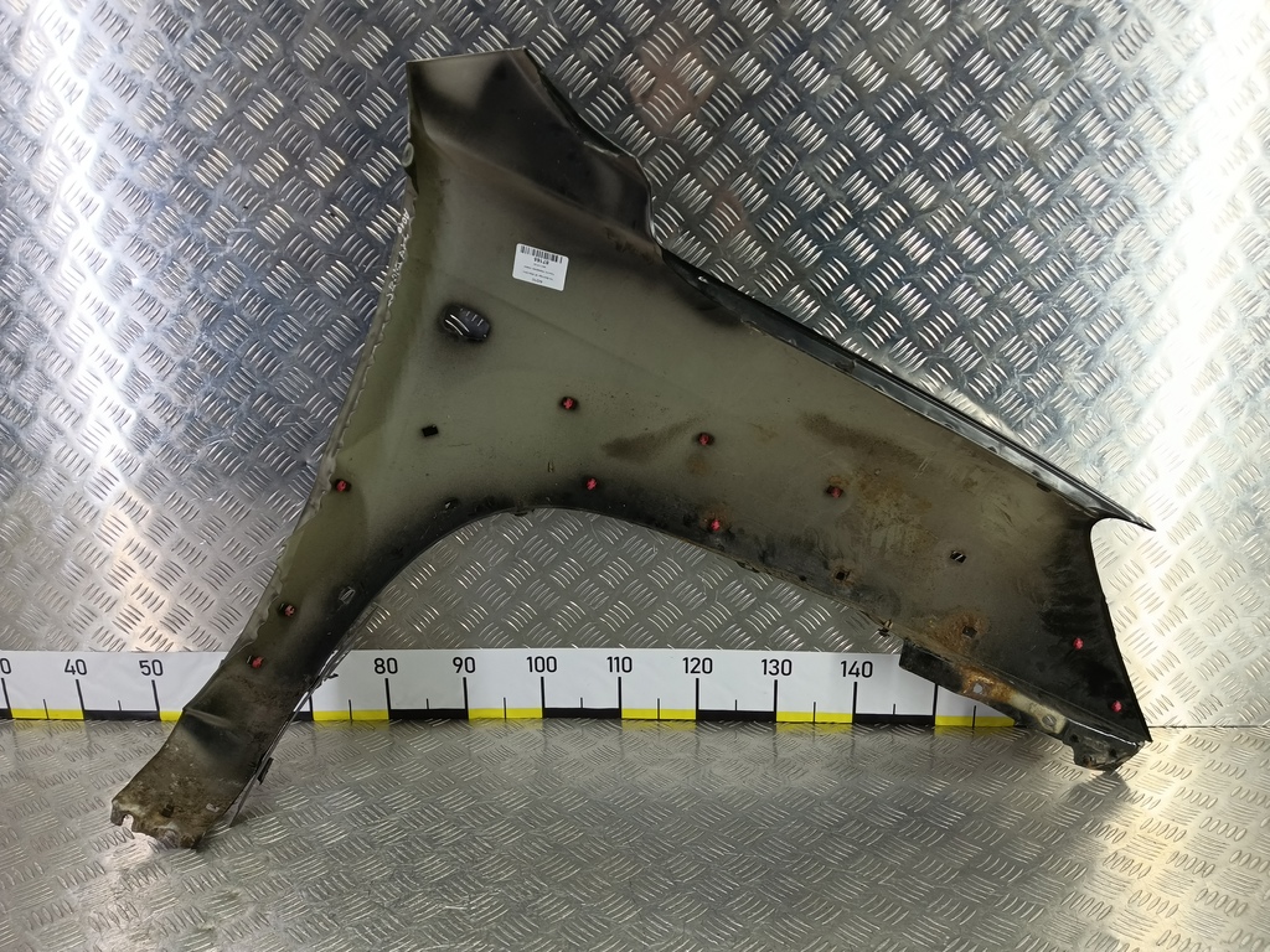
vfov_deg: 58.9
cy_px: 476
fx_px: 844
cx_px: 635
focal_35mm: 23
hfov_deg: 73.9
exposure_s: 1/50
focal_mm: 4.11
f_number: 1.6
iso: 133
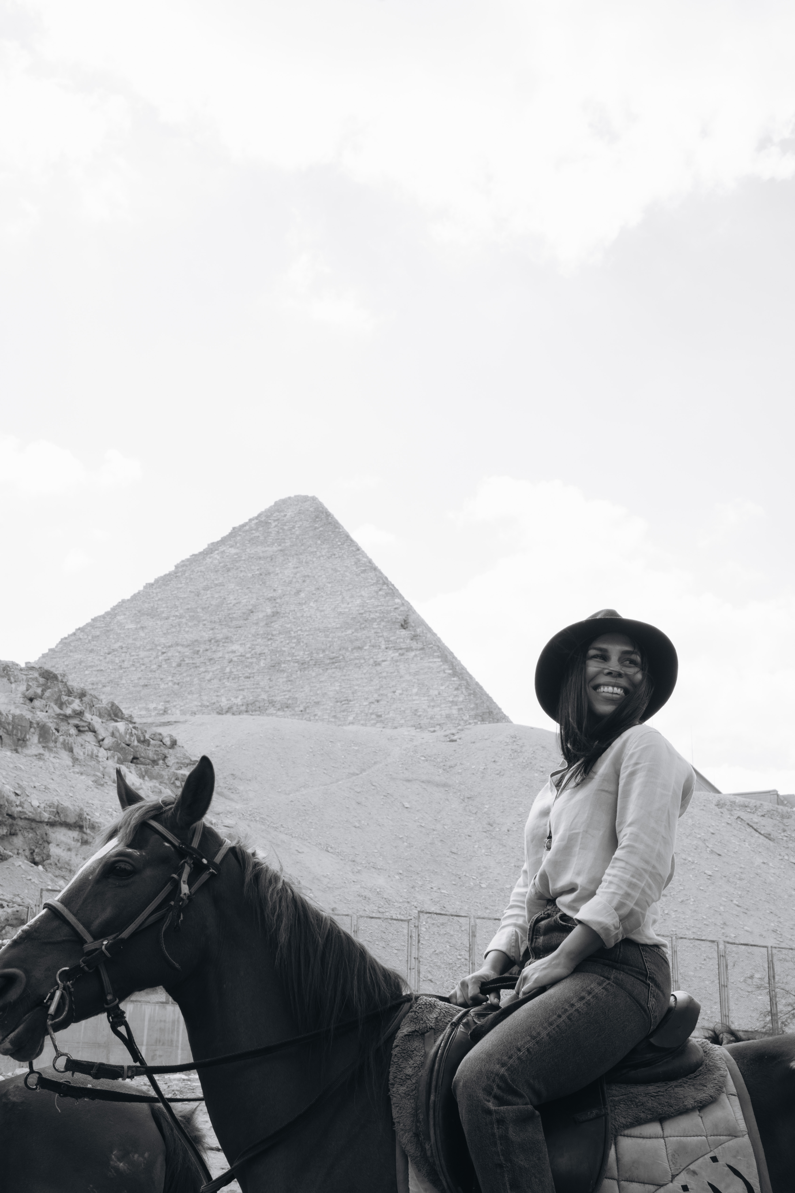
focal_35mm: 50
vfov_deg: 39.6
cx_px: 398
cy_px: 596
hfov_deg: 27.0
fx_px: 1656
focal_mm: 50
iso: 500
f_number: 14
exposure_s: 1/160
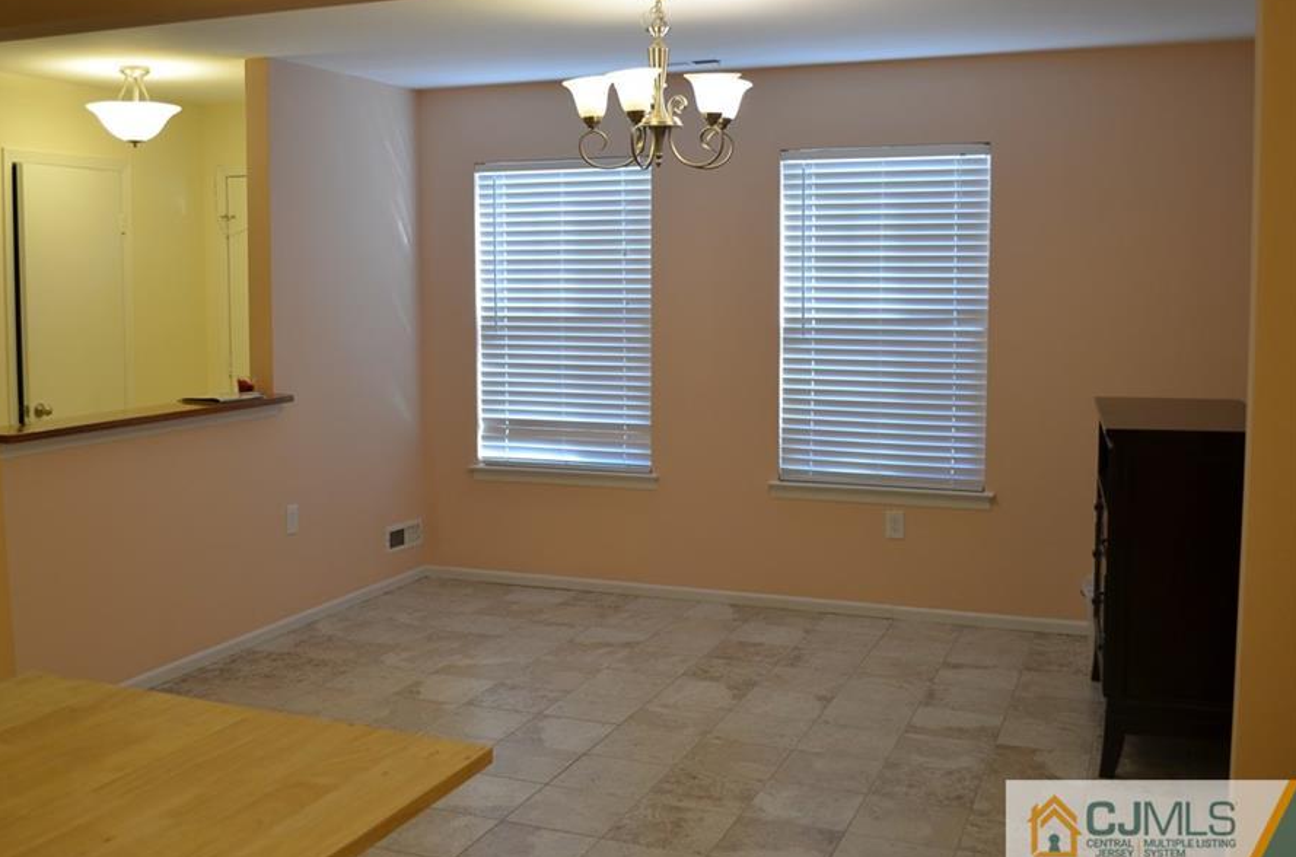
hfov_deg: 50.6
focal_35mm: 38
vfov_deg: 34.8
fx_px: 1365
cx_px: 555
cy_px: 378
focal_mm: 22
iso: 400
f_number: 4
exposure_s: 1/60
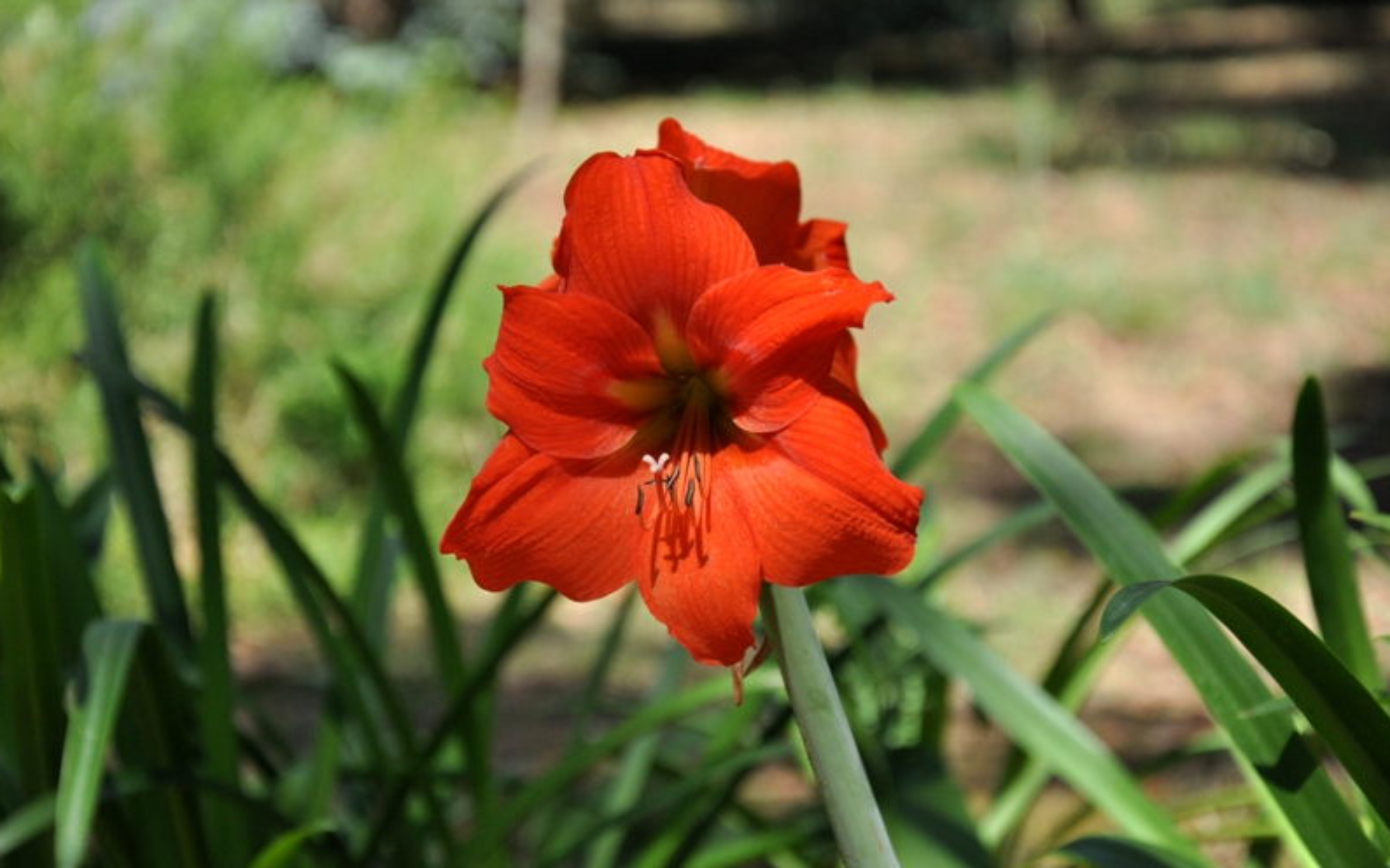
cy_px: 409
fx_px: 4659
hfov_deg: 17.0
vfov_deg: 10.6
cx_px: 695
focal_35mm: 123
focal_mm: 80
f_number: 5.6
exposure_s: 1/500
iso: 640
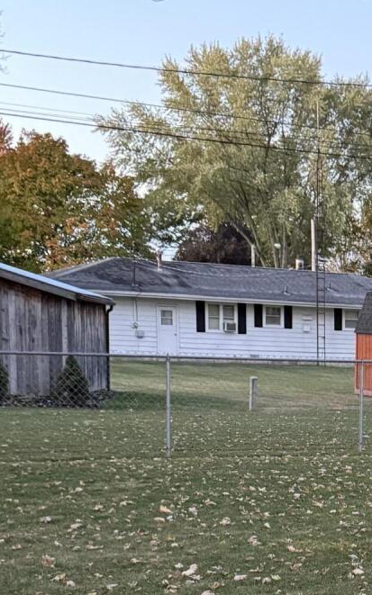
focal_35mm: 77
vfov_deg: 25.8
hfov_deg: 16.1
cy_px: 552
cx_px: 473
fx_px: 1249
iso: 500
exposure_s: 1/60
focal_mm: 6.76
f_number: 1.78
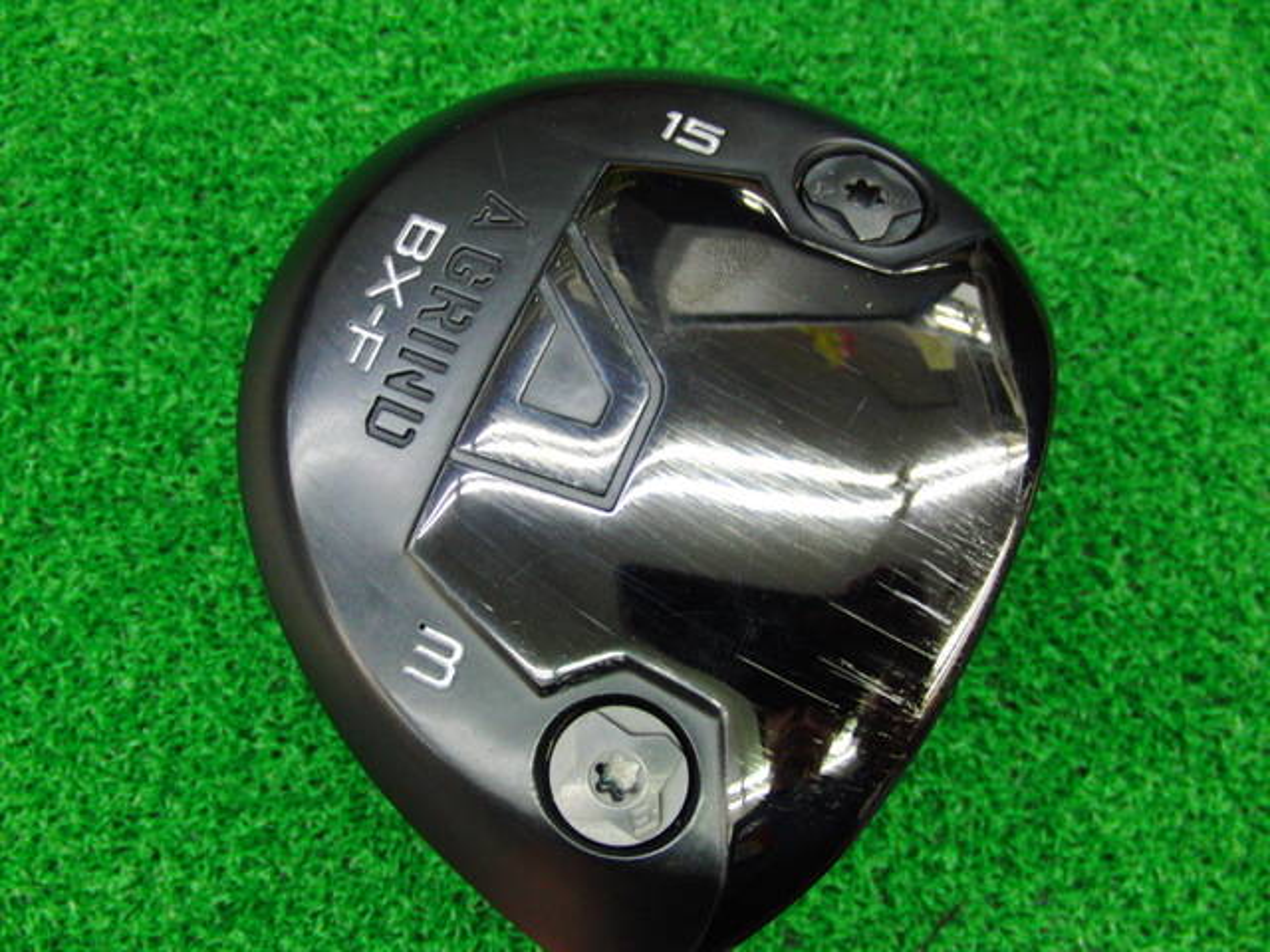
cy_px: 476
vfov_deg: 38.7
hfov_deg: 50.1
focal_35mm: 37
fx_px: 1357
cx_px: 635
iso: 400
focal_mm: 6.42
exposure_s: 1/30
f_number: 3.6
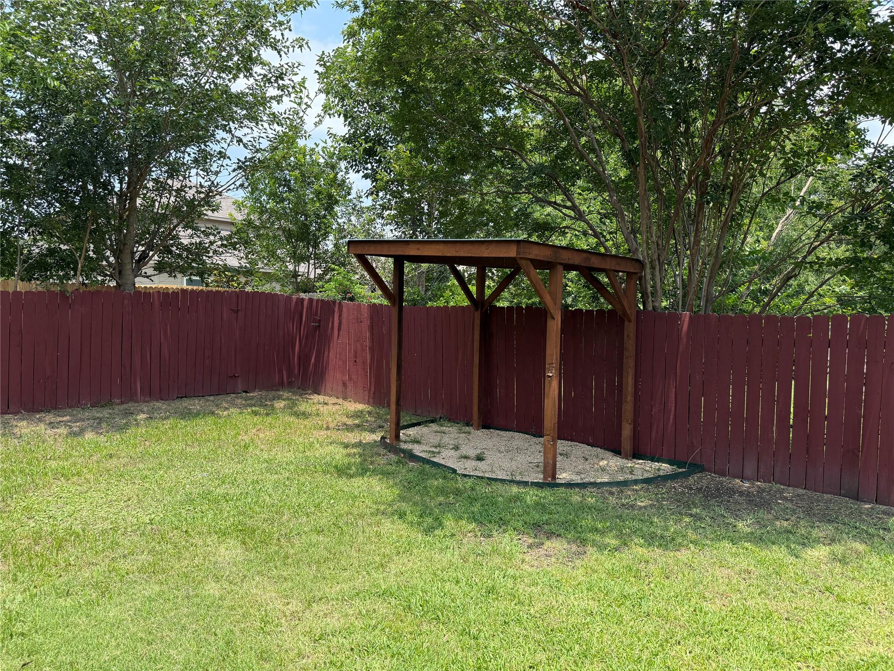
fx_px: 620
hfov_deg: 71.6
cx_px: 447
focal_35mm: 24
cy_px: 336
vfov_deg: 56.8
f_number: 1.78
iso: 100
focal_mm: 6.76
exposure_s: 1/2110
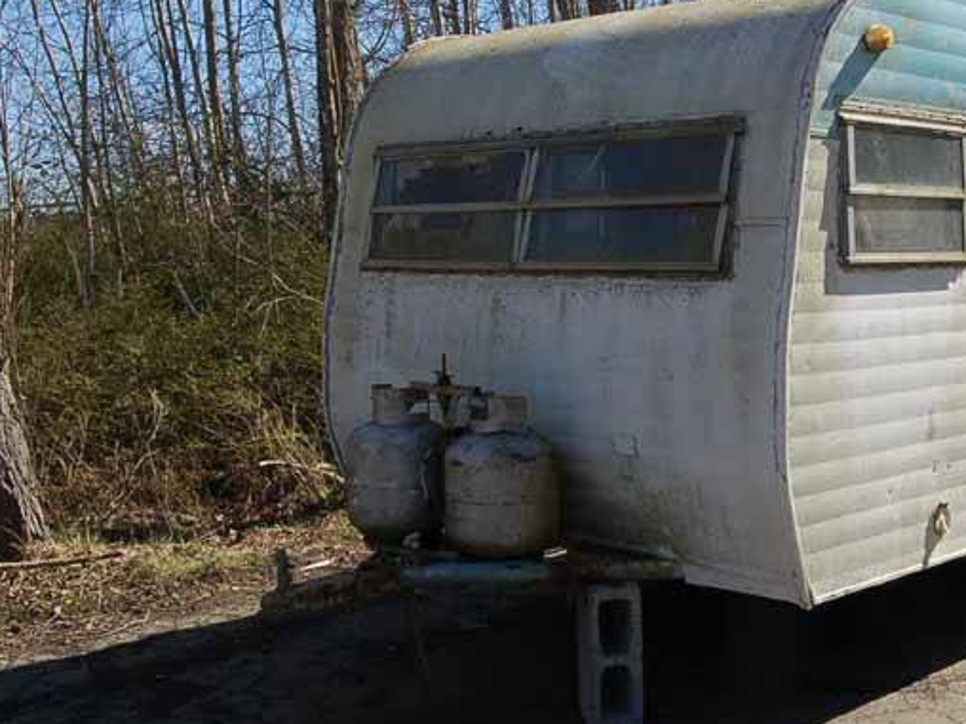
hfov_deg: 39.2
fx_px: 1339
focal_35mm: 48
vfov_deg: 30.2
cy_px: 313
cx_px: 644
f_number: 20
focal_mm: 24
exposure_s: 1/60
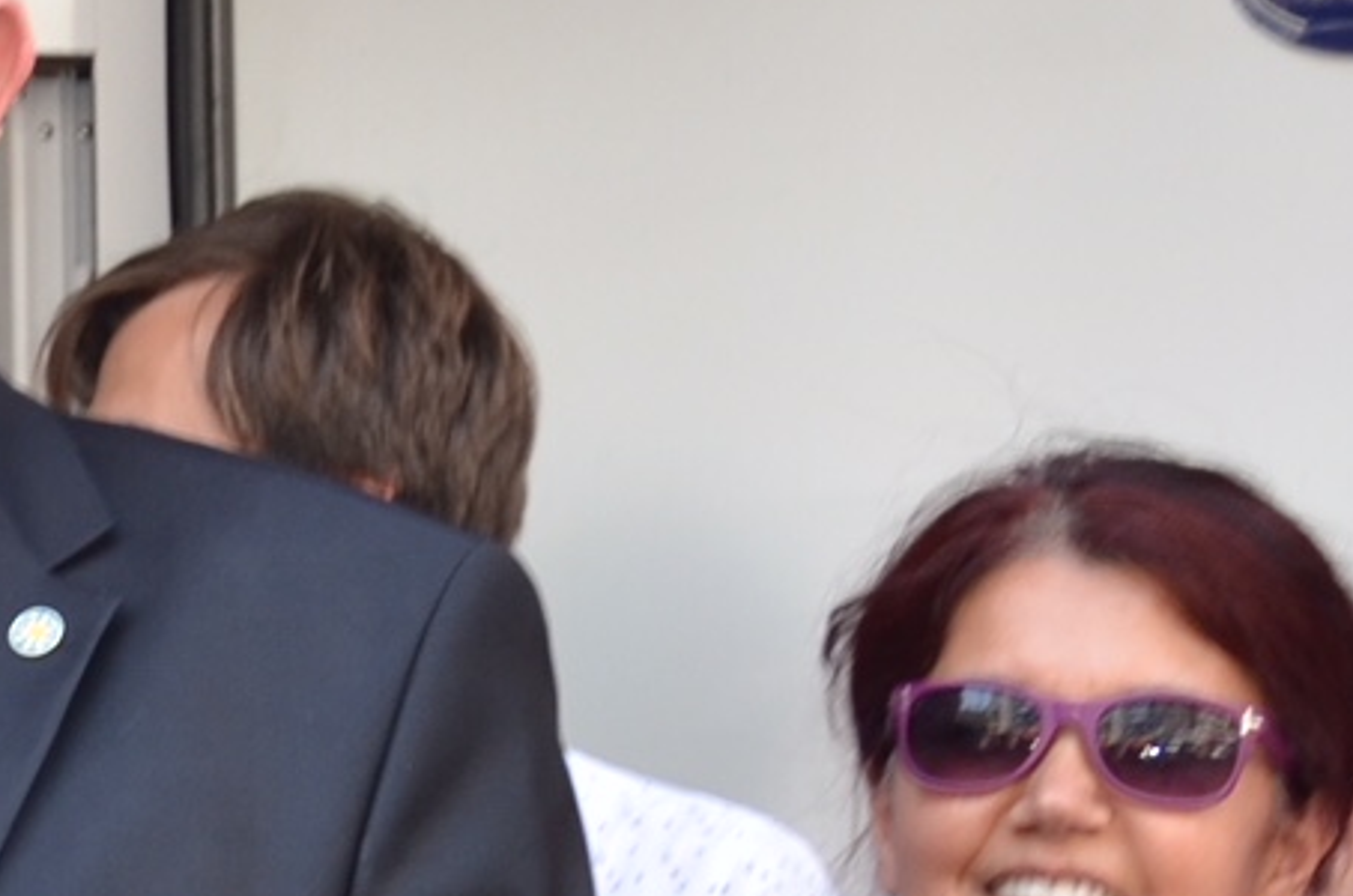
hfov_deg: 12.6
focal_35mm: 147
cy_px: 1658
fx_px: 5513
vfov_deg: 8.9
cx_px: -1162
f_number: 3.5
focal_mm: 18
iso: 200
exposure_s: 1/125
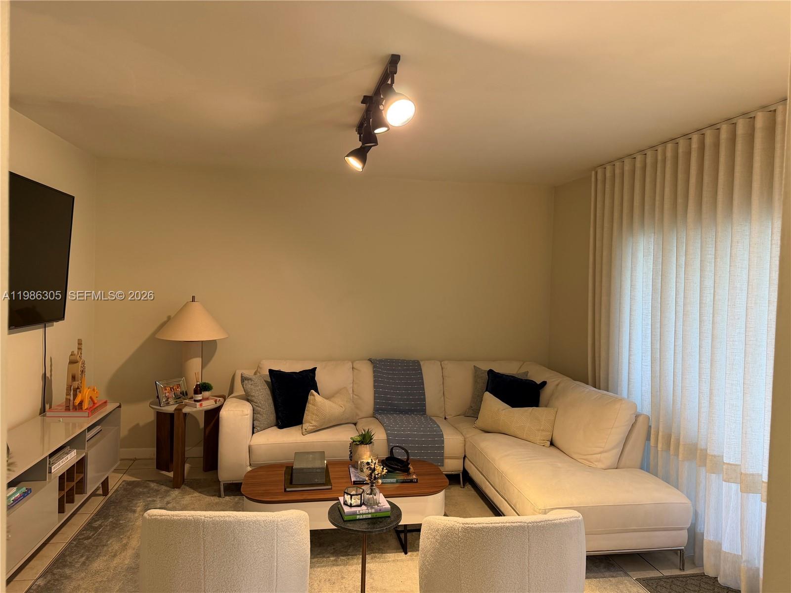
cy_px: 296
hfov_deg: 71.6
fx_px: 548
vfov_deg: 56.8
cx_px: 396
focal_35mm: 24
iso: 160
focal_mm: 6.76
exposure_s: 1/60
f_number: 1.78
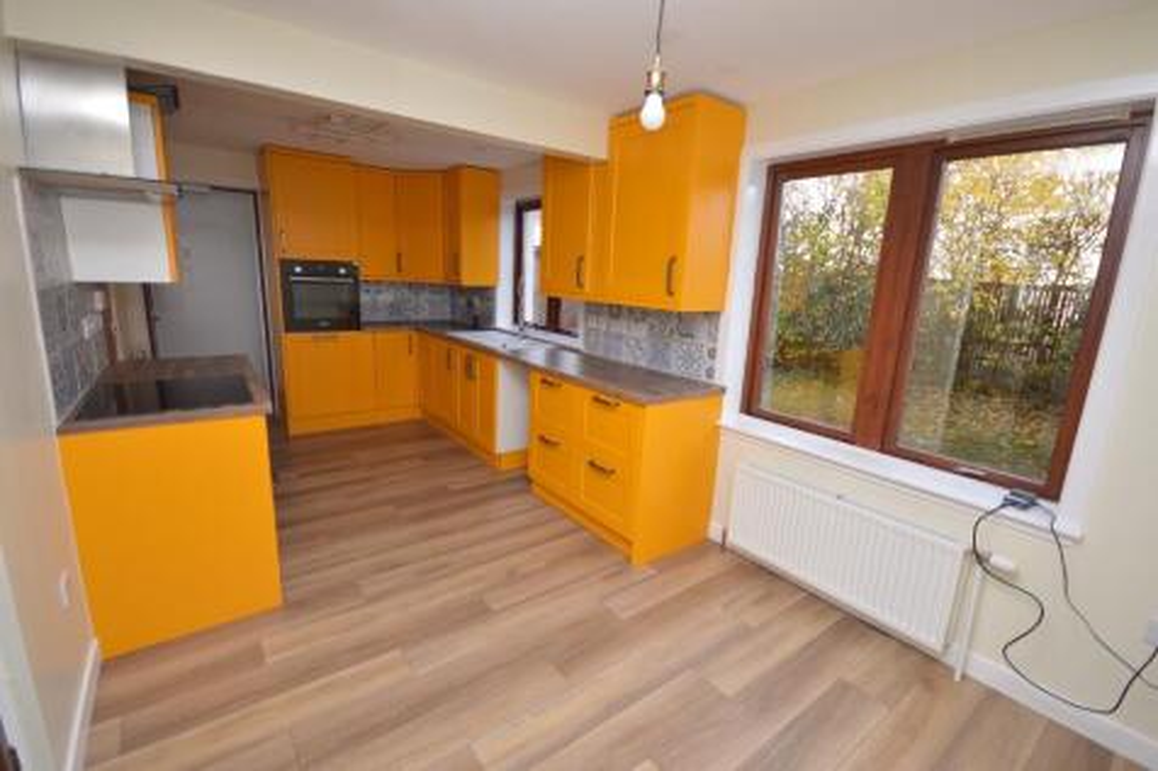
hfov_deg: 100.4
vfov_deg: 77.3
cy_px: 386
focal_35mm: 15
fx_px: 482
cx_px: 579
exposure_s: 1/60
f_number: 4
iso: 100
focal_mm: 10
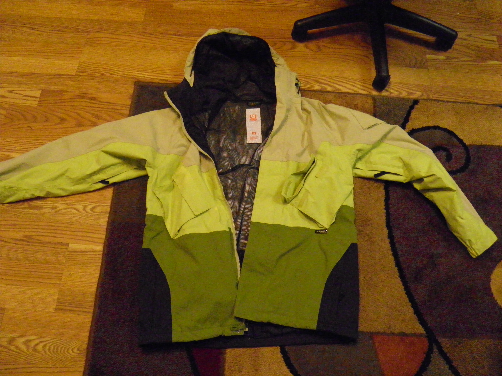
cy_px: 188
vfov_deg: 49.7
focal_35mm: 28
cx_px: 251
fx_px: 406
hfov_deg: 63.4
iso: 800
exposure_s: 1/60
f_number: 3.2
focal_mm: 4.9
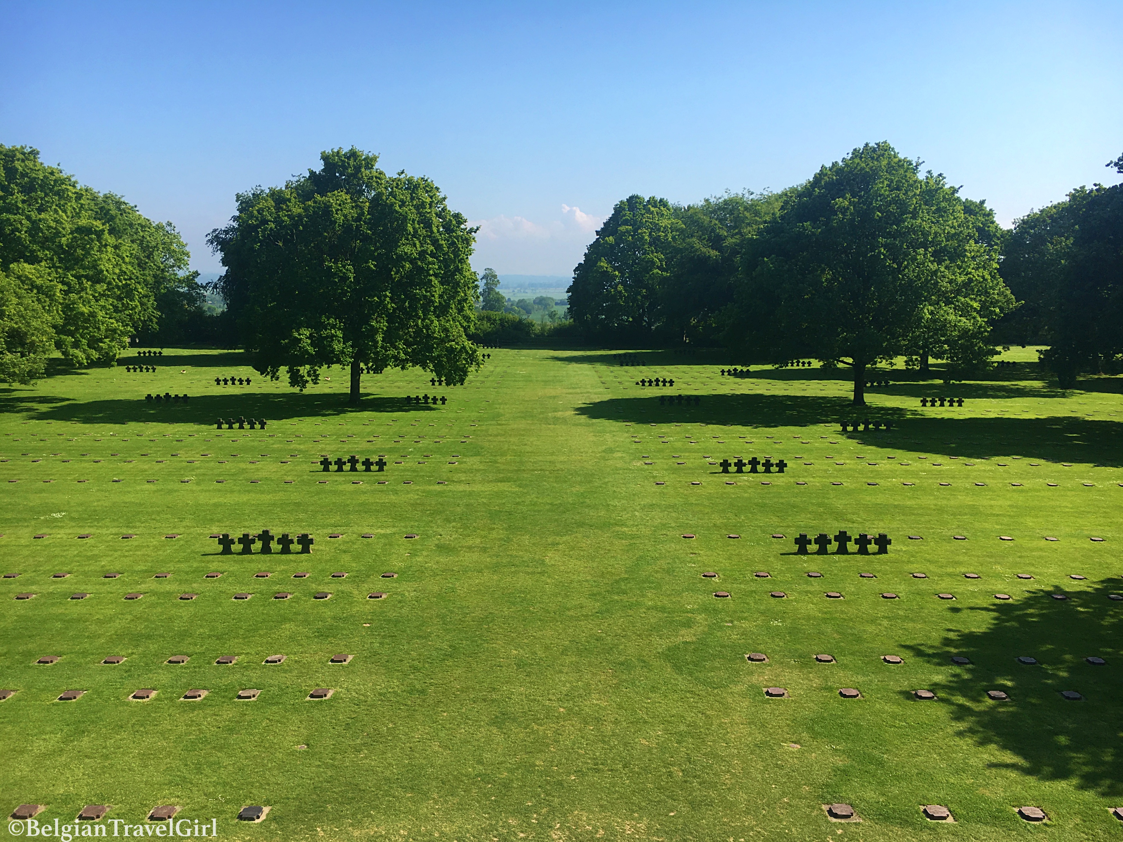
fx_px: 941
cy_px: 421
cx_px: 562
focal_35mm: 29
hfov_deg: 61.7
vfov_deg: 48.2
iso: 25
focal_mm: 4.15
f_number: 2.2
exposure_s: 1/1709
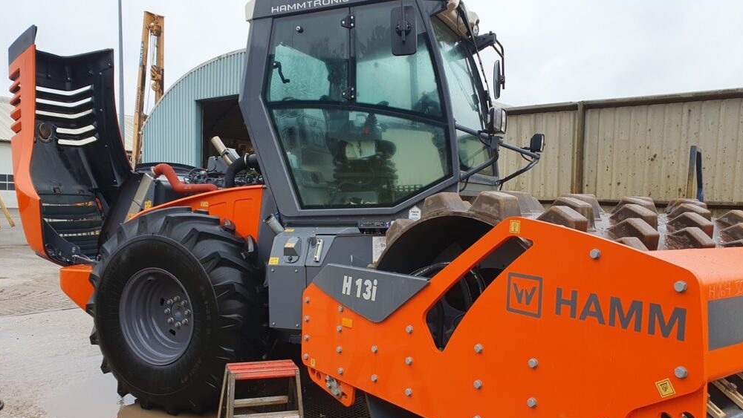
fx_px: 571
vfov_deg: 40.2
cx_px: 366
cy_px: 232
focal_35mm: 29
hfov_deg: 66.1
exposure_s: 1/109
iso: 50
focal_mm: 4.32
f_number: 2.4
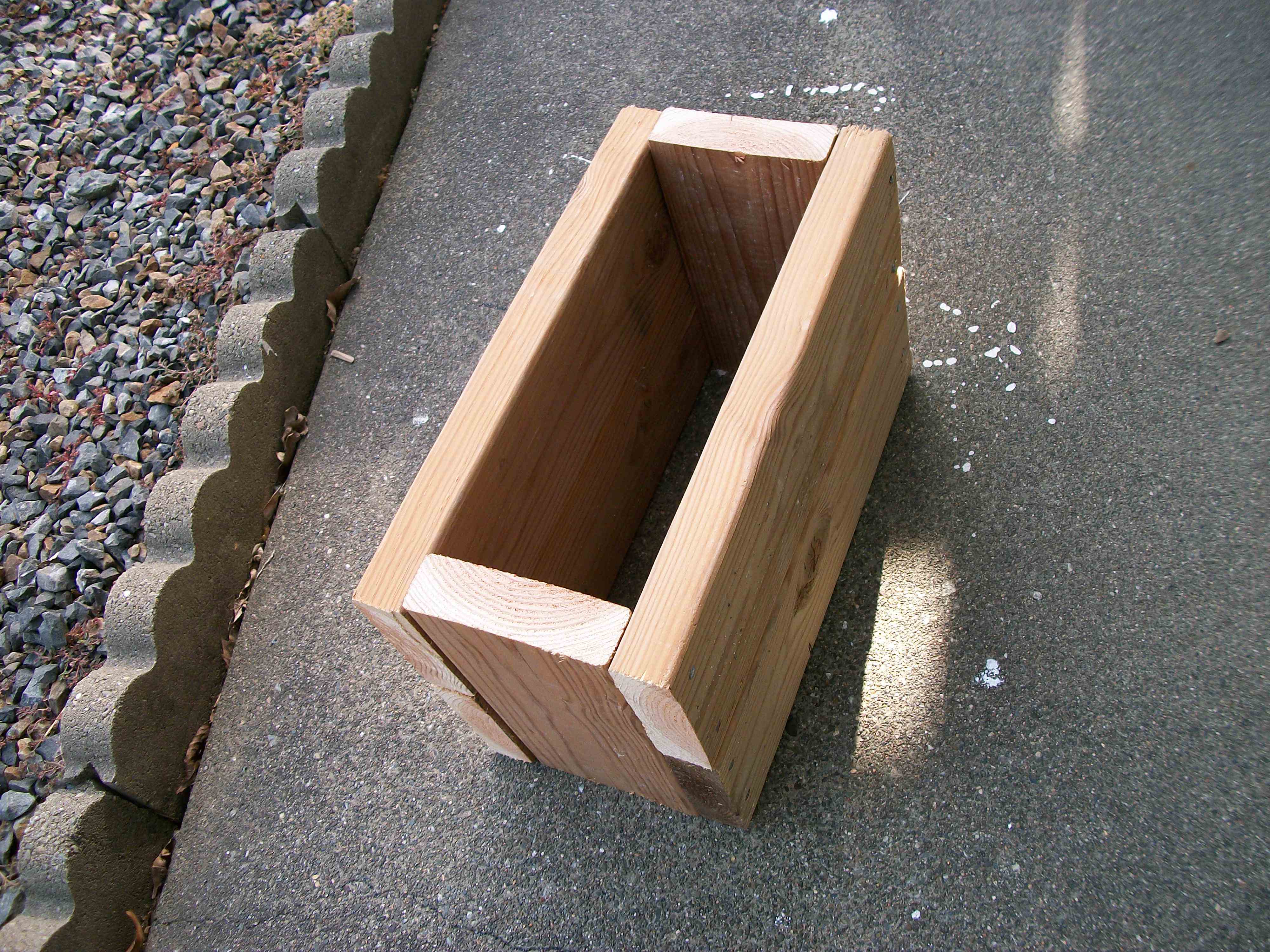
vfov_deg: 44.2
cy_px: 476
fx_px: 1174
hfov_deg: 56.8
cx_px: 635
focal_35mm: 32
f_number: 2.9
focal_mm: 5.7
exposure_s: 1/160
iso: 80
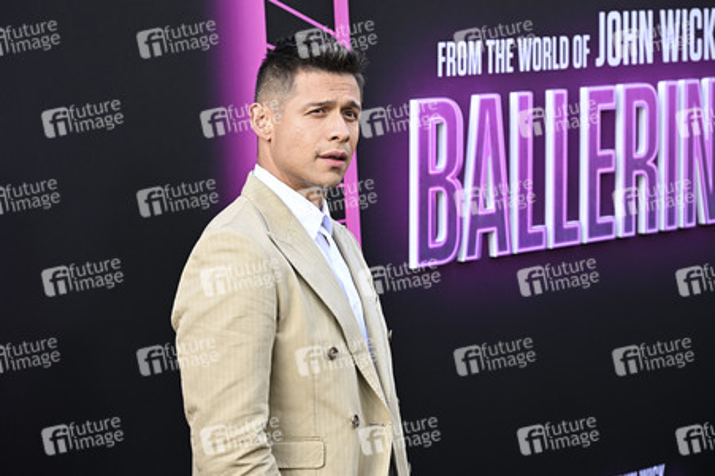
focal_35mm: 120
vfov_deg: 11.4
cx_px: 358
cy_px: 238
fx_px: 2382
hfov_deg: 17.1
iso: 1000
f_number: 6.3
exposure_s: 1/320
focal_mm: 120
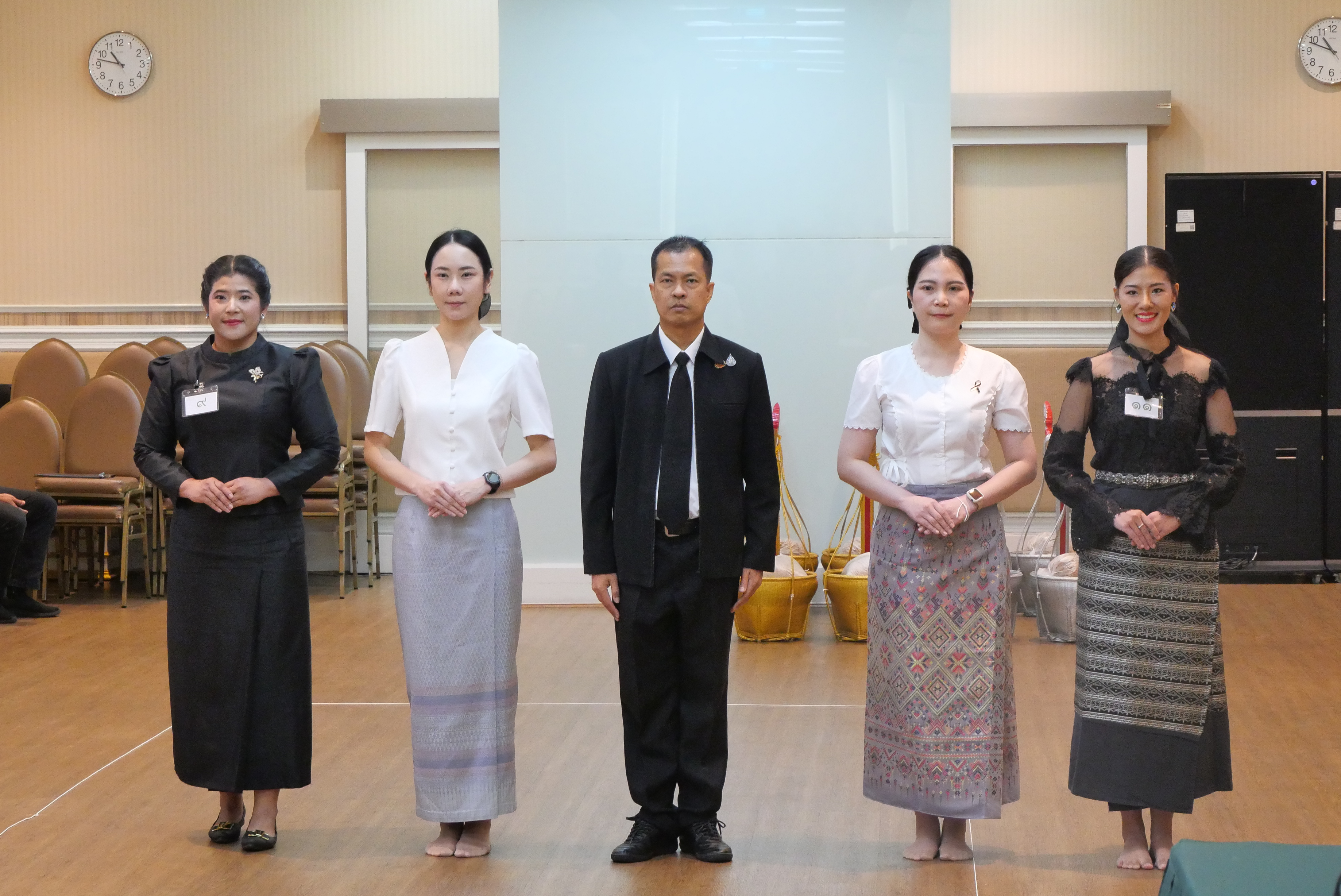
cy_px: 448
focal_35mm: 102
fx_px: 3802
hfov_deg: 20.0
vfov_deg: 13.4
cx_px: 670
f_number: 5.6
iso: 3200
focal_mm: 49
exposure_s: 1/50
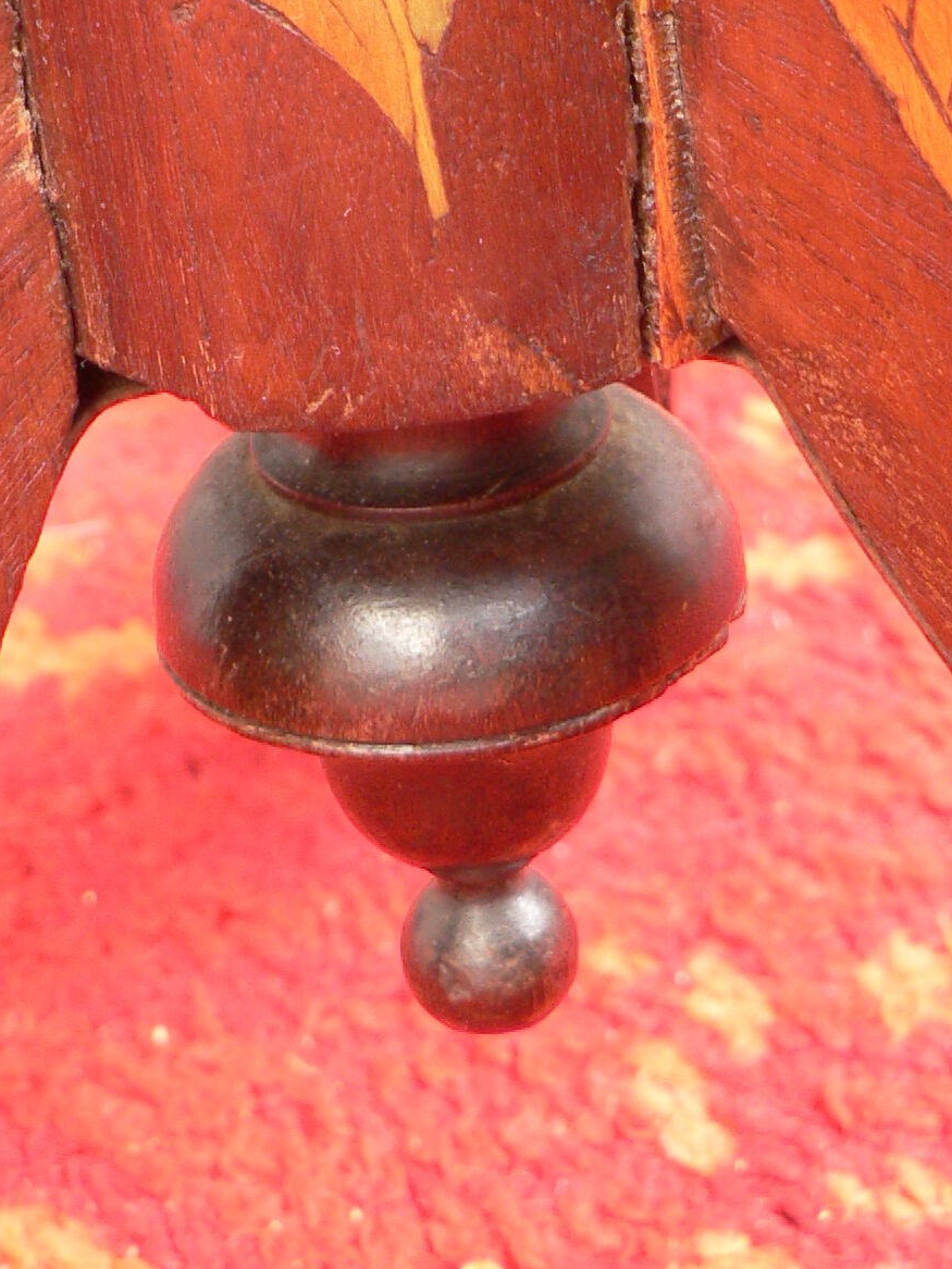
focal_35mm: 79
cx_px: 359
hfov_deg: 18.6
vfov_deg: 24.1
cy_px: 154
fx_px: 2897
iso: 100
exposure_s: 1/30
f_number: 2.8
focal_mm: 6
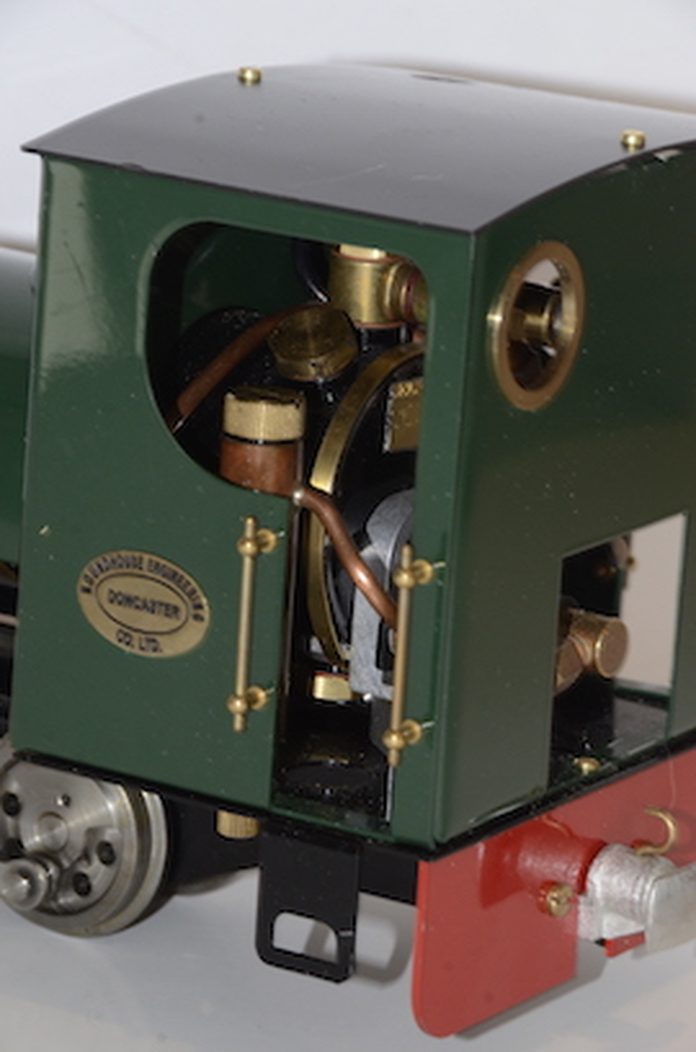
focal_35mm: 300
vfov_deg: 6.9
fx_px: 8744
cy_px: 526
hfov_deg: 4.6
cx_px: 348
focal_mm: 200
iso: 800
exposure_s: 1/60
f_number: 13
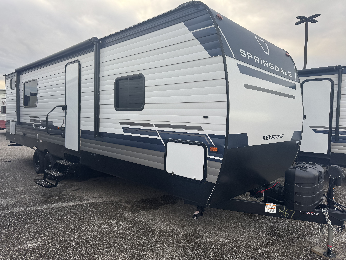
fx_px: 240
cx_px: 173
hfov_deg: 71.6
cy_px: 130
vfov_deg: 56.8
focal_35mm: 24
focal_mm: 6.76
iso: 80
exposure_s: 1/412
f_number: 1.78
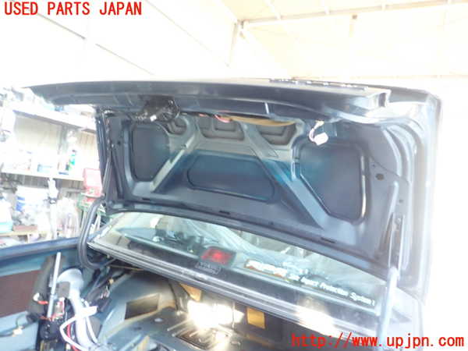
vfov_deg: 54.9
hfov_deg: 69.4
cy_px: 176
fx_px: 338
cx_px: 234
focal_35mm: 25
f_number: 2
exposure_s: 1/30
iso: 500
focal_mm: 4.5
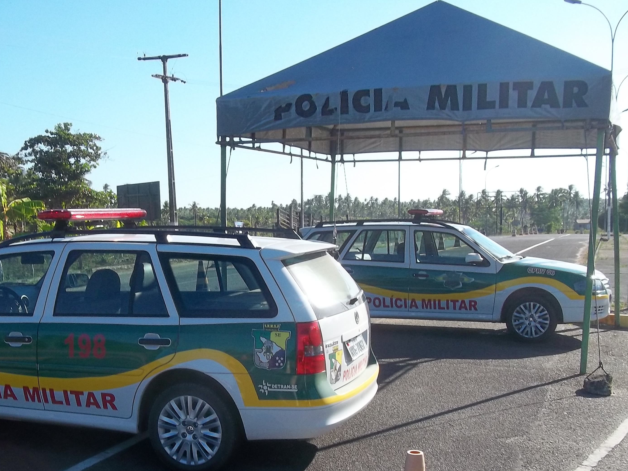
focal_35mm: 46
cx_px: 225
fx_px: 834
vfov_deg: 31.1
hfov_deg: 40.9
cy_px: 334
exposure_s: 1/320
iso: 80
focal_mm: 5.7
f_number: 5.5
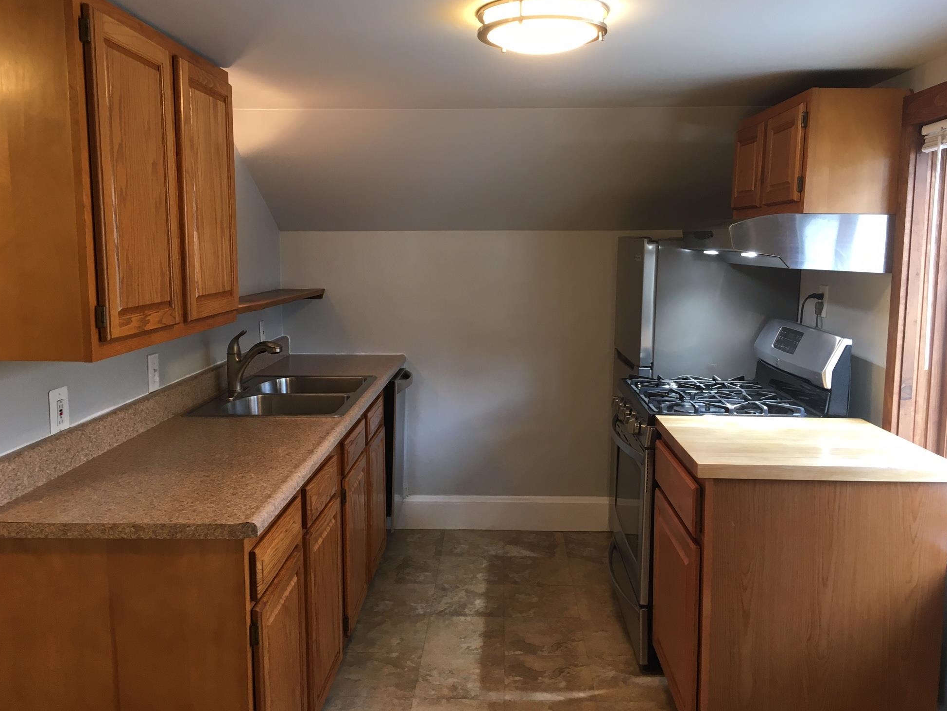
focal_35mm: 30
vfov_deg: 46.8
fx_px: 821
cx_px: 467
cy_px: 349
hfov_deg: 60.0
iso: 64
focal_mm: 4.15
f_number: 2.2
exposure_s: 1/30
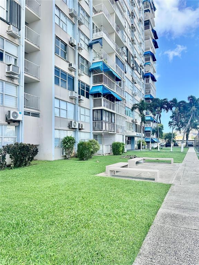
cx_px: 100
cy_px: 132
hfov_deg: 56.8
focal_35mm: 24
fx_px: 184
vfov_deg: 71.6
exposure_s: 1/1412
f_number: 1.78
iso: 80
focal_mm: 6.86
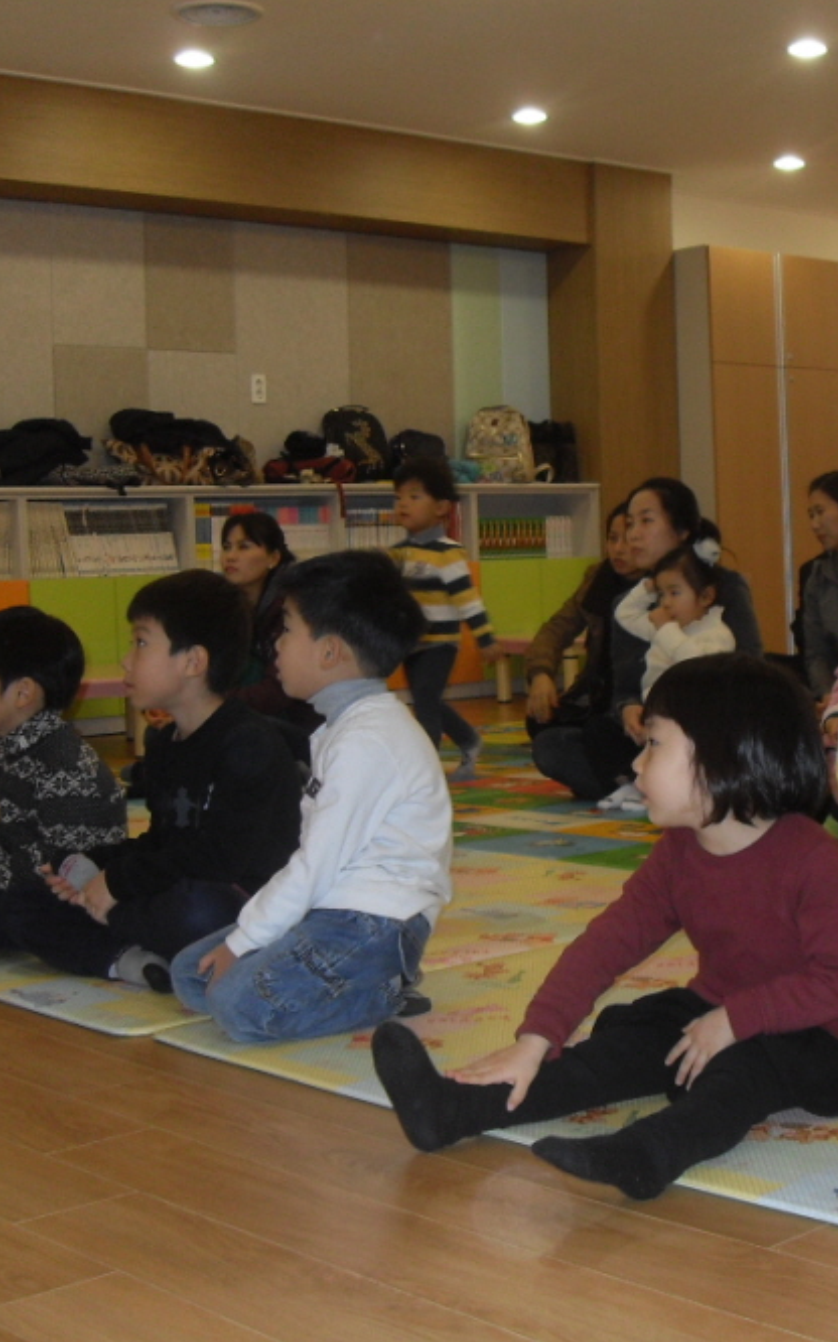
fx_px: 1938
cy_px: 668
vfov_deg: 38.2
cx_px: 737
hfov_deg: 23.8
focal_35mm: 53
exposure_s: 1/45
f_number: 2.8
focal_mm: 6.3
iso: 120
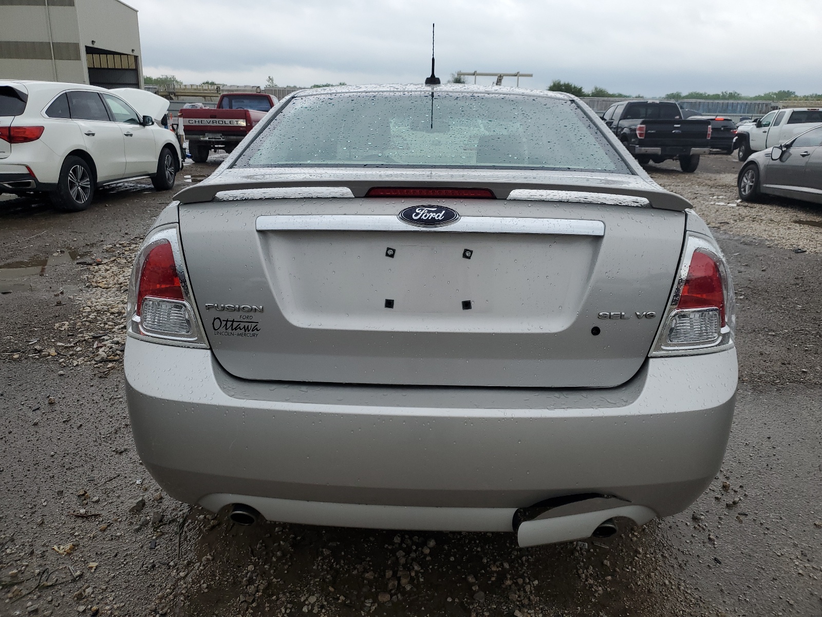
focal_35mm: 26
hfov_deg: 67.3
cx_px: 411
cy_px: 308
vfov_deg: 53.1
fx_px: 617
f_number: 1.5
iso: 50
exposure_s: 1/244
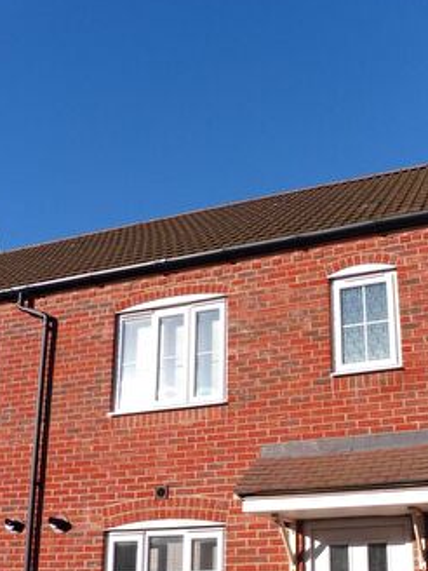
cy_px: 434
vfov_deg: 45.1
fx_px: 659
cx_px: 298
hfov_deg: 35.5
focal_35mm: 40
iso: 100
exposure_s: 1/800
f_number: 4
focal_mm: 4.4
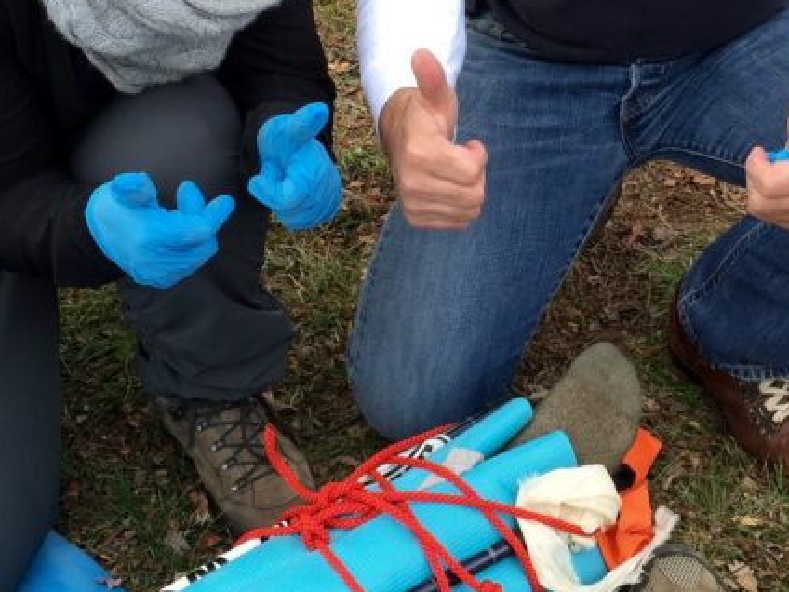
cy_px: 123
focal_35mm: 70
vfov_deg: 20.8
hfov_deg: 27.6
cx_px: 538
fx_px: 1596
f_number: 2.2
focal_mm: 4.15
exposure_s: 1/154
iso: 32
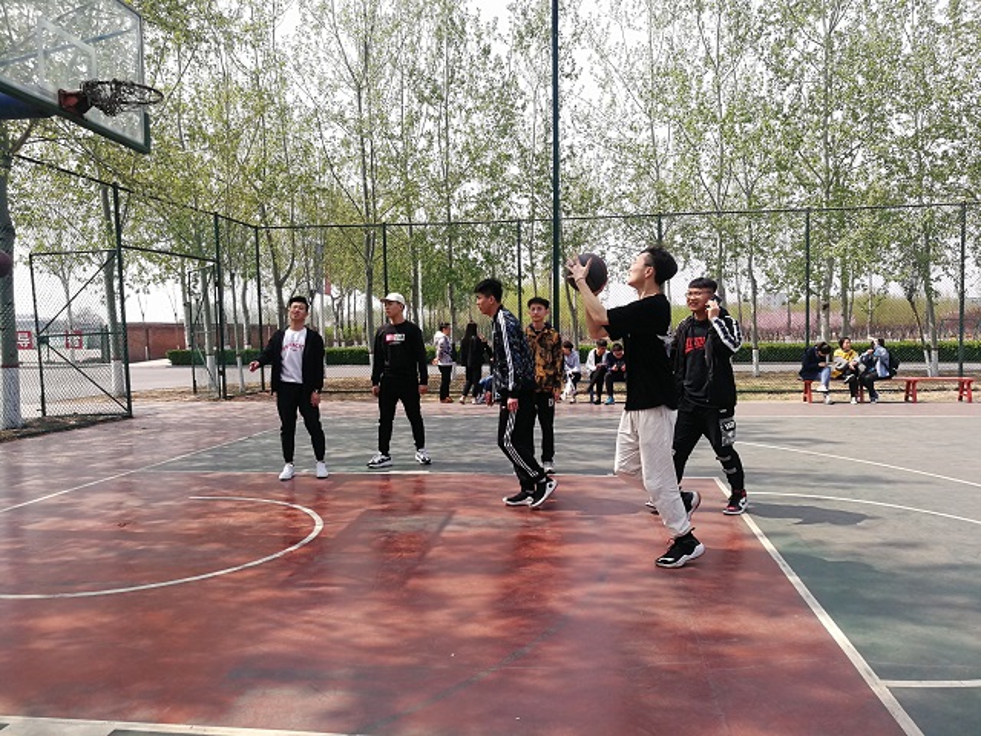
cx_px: 490
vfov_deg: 51.4
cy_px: 368
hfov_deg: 65.3
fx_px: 765
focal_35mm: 27
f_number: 2.2
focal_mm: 3.84
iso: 80
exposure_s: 1/900
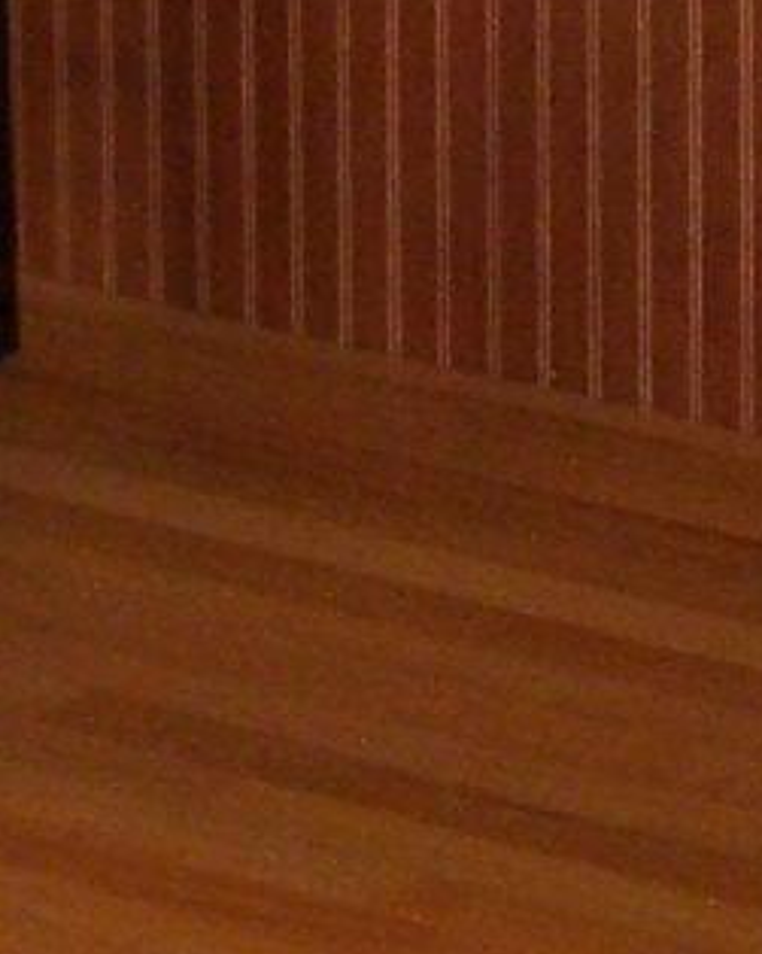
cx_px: 1017
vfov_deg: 6.6
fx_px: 7869
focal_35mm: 279
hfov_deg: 5.5
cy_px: -1328
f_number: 2.8
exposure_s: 1/60
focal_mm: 8
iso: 140
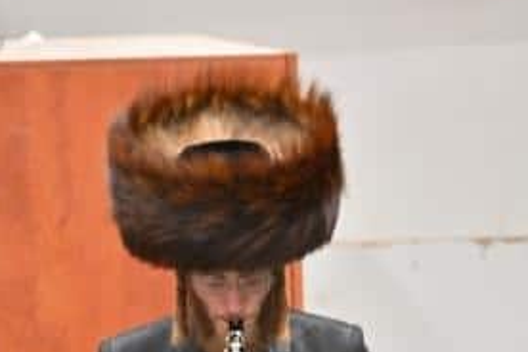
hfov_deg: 2.8
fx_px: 10896
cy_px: 439
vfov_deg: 1.8
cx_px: 453
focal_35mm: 743
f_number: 2.8
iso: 640
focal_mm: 200
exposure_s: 1/400
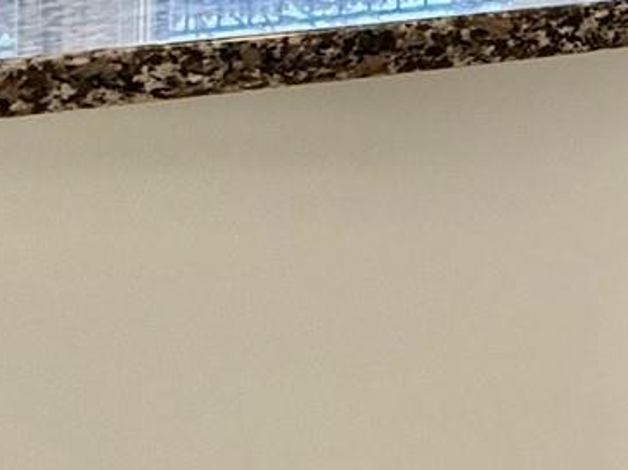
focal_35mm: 79
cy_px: -304
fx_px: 1433
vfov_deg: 16.4
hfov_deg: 14.5
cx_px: 1554
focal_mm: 2.22
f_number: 2.2
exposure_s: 1/120
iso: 160
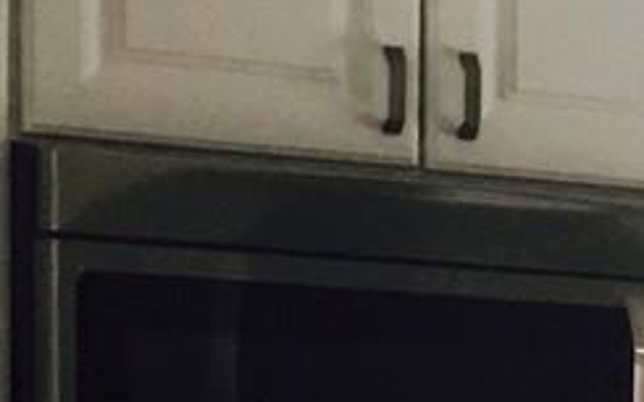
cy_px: 938
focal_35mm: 201
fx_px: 3527
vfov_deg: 6.3
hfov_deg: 8.6
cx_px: 1956
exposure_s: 1/15
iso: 50
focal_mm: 4.15
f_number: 2.2
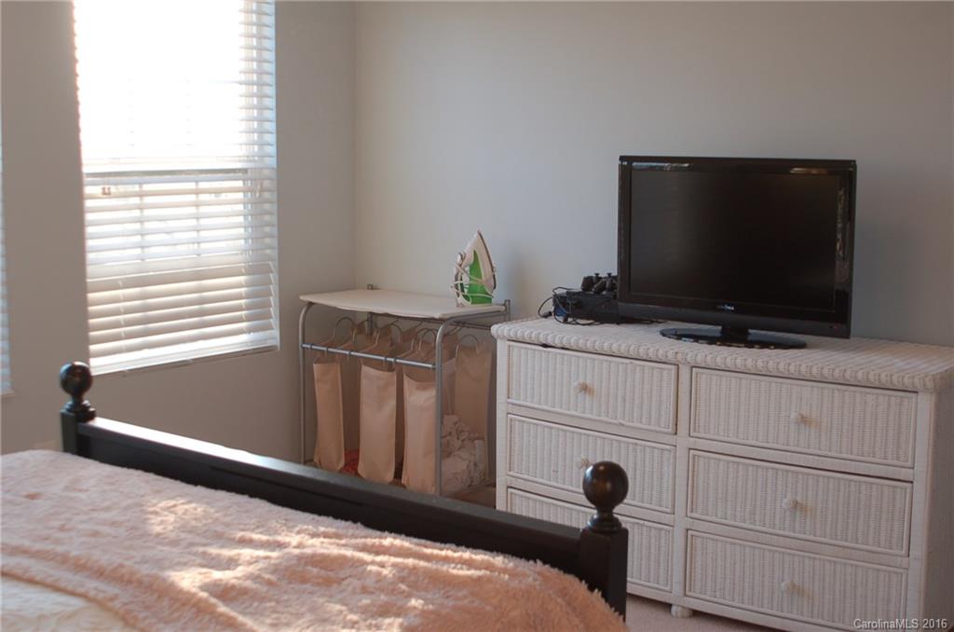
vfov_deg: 27.9
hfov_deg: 41.2
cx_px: 477
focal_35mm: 48
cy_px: 316
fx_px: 1269
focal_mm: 32
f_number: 4.5
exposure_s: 1/80
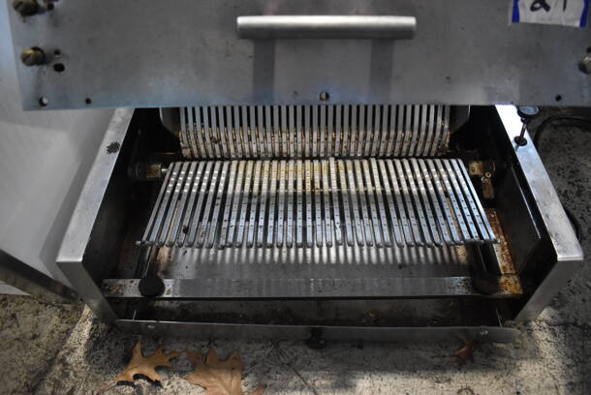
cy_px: 198
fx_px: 444
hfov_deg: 67.3
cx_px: 296
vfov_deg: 48.0
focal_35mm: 27
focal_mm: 18
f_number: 3.5
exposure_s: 1/125
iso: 2200
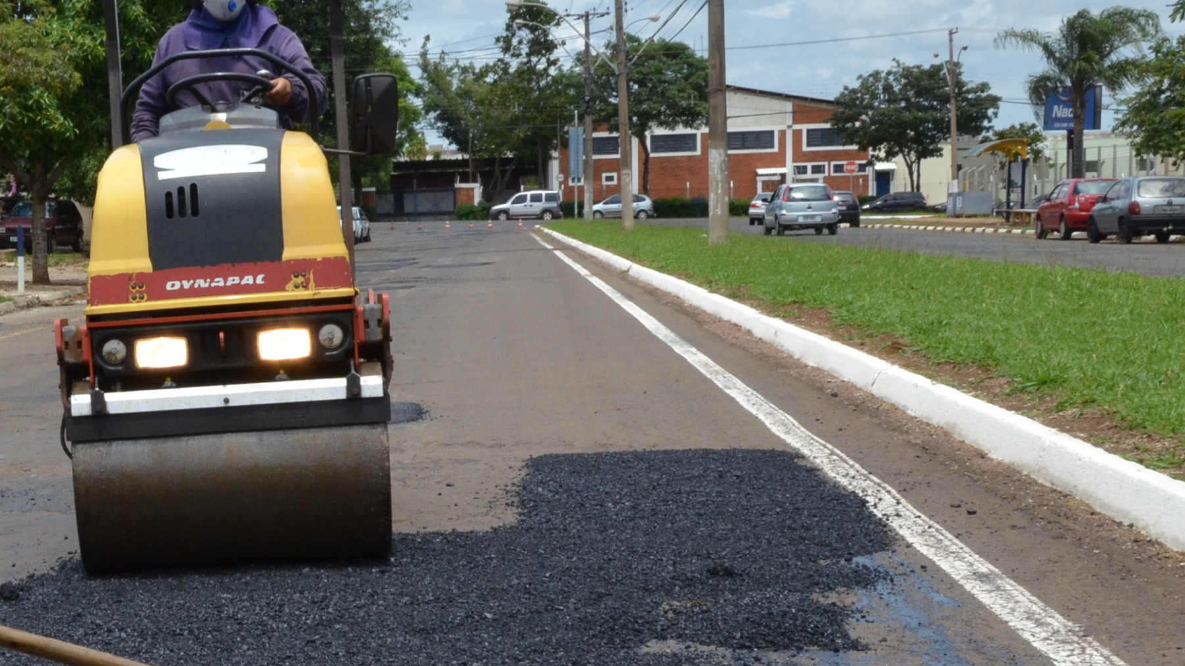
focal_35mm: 71
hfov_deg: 28.5
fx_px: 2231
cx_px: 94
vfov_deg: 16.8
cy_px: 557
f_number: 13
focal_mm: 22
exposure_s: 1/640
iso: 800
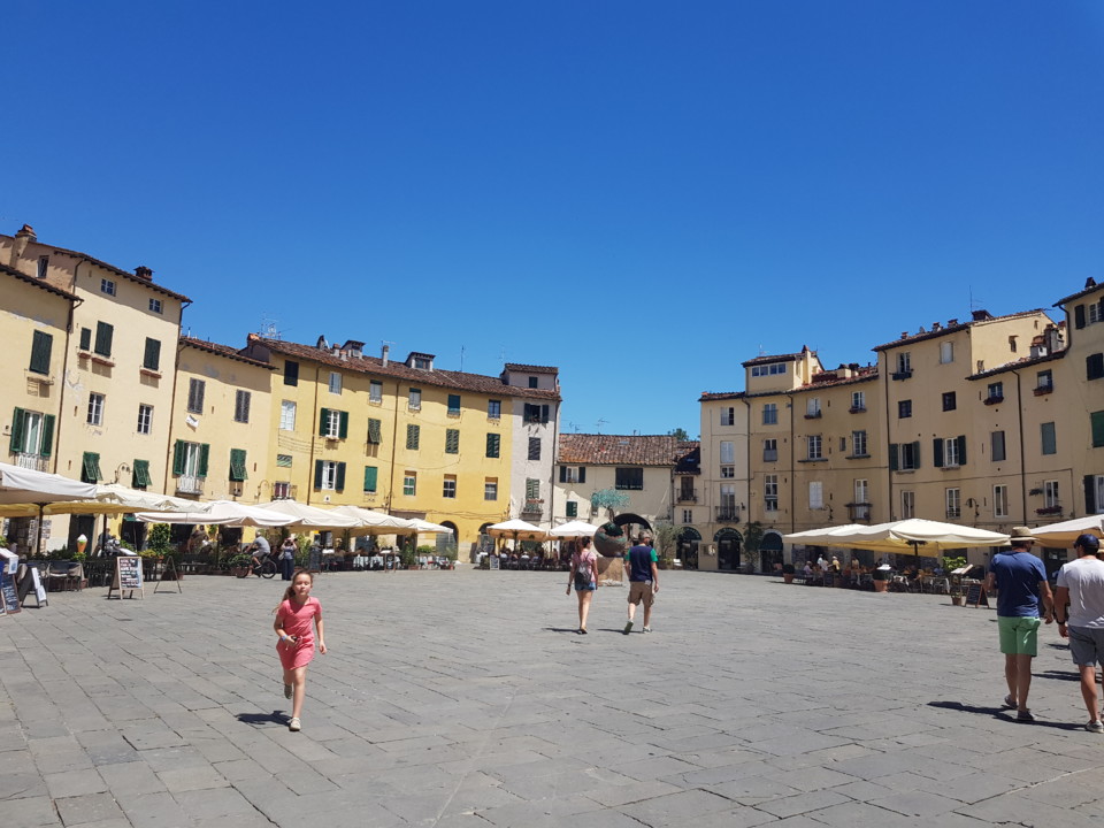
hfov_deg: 67.3
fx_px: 829
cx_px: 552
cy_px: 414
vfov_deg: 53.1
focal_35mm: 26
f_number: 1.7
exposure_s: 1/2592
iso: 40
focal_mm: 4.2
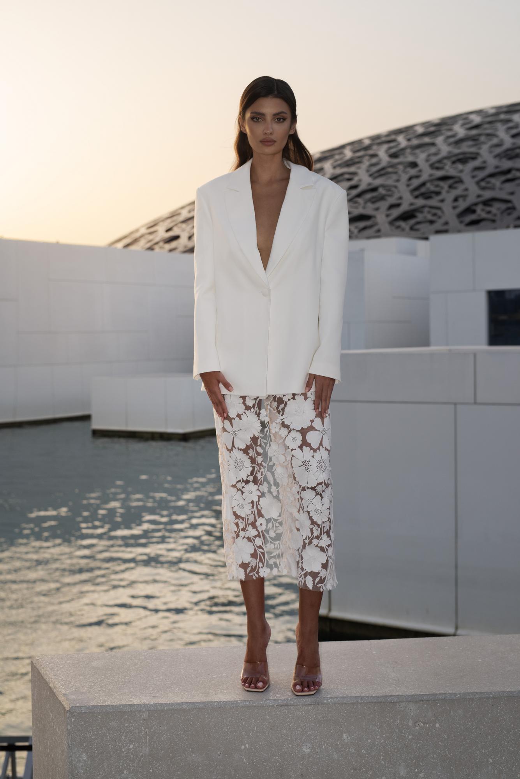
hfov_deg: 27.0
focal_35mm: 50
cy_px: 390
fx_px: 1082
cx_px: 260
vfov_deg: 39.6
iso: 320
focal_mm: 50
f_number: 5
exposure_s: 1/250
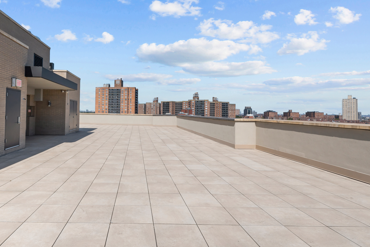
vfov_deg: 59.4
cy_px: 111
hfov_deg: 79.4
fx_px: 216
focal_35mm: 21
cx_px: 134
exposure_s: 1/1250
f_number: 10
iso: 250
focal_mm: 14
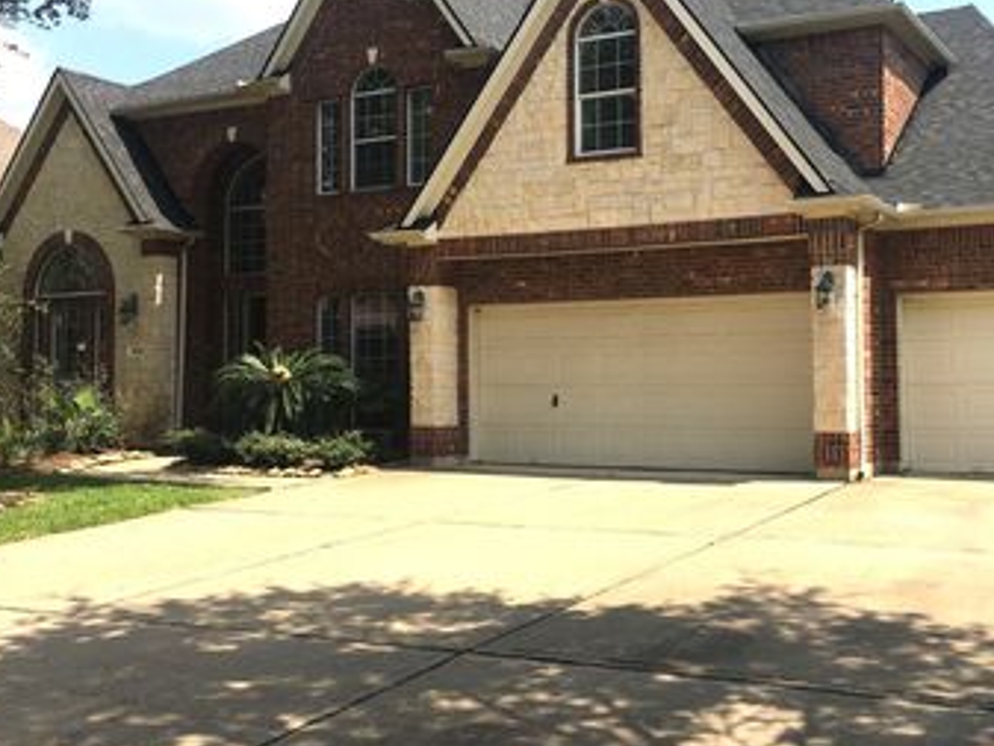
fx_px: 1235
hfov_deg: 43.8
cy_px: 323
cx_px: 555
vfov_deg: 33.6
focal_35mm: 43
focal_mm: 4.15
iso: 25
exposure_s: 1/1570
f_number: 2.2
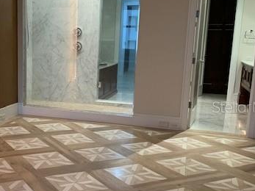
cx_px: 46
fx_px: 353
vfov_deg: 30.2
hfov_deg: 38.0
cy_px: 107
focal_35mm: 48
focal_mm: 4.25
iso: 250
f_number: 1.8
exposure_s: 1/60
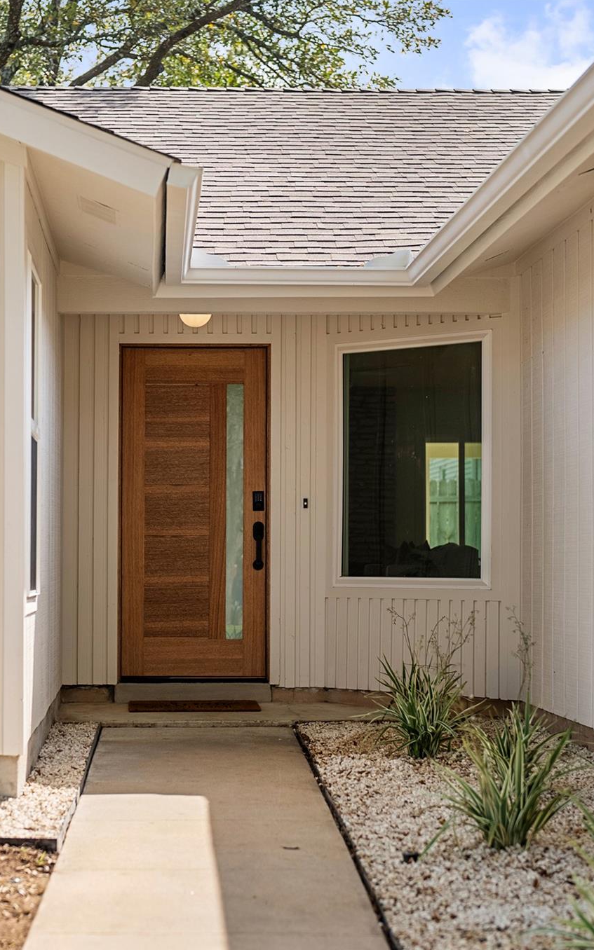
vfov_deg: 26.8
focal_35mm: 77
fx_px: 1995
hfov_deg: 16.9
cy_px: 476
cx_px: 217
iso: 100
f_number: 2
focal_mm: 50
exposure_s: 1/400
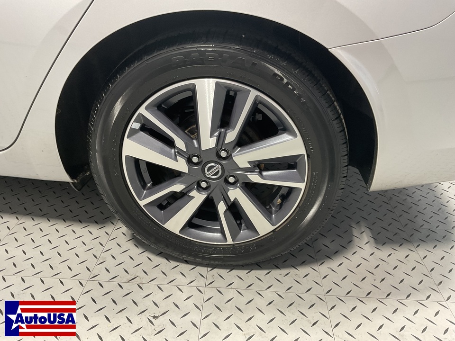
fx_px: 381
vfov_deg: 48.2
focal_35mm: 29
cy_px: 170
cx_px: 228
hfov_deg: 61.7
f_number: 1.8
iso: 64
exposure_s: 1/60
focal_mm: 3
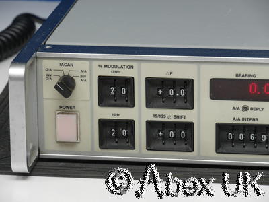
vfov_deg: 7.3
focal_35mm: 204
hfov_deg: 9.7
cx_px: 134
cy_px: 101
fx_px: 1585
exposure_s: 1/15
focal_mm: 102
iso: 400
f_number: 9
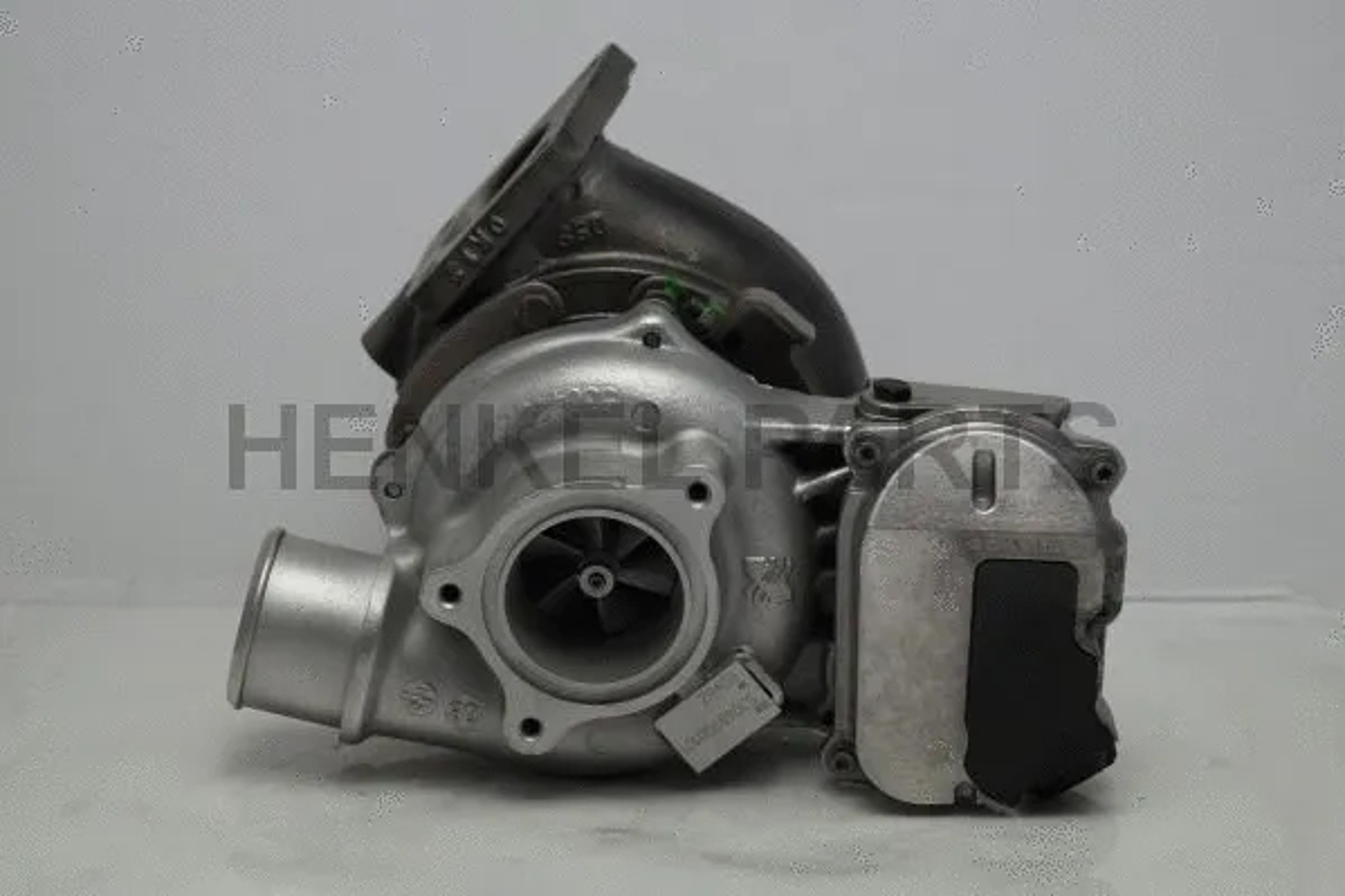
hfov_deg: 27.0
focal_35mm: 75
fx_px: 2801
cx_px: 672
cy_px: 448
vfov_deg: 18.2
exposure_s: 1/160
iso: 1000
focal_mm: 50
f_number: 5.6
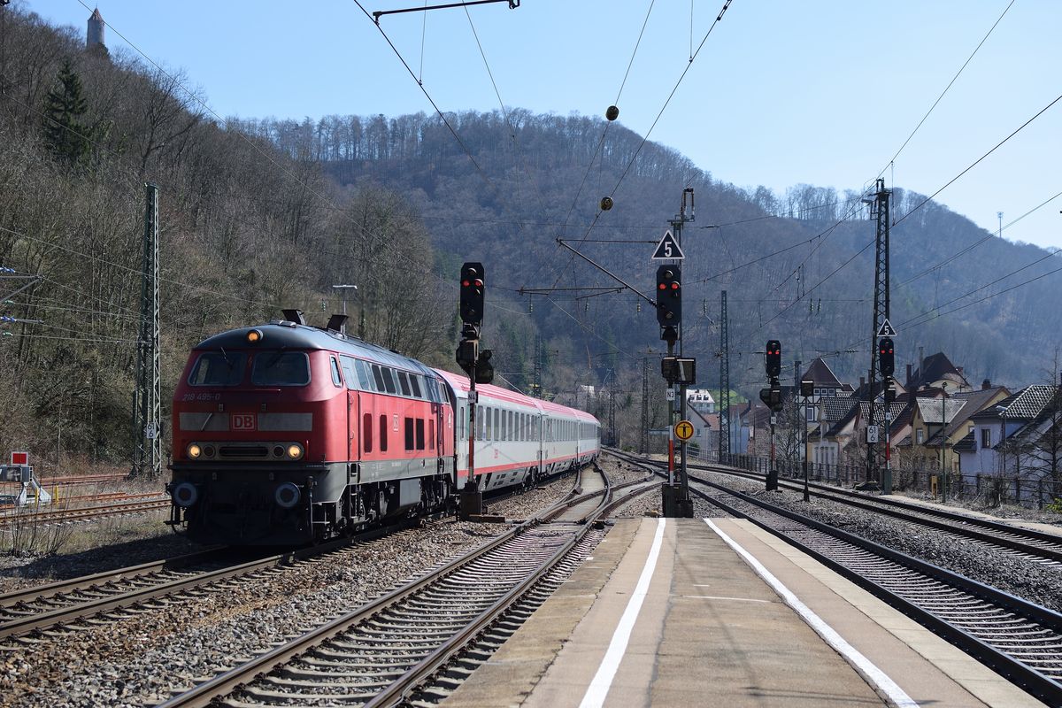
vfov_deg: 25.8
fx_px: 1549
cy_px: 354
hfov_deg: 37.9
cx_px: 531
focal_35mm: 52
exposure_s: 1/1250
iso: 100
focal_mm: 35
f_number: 3.2
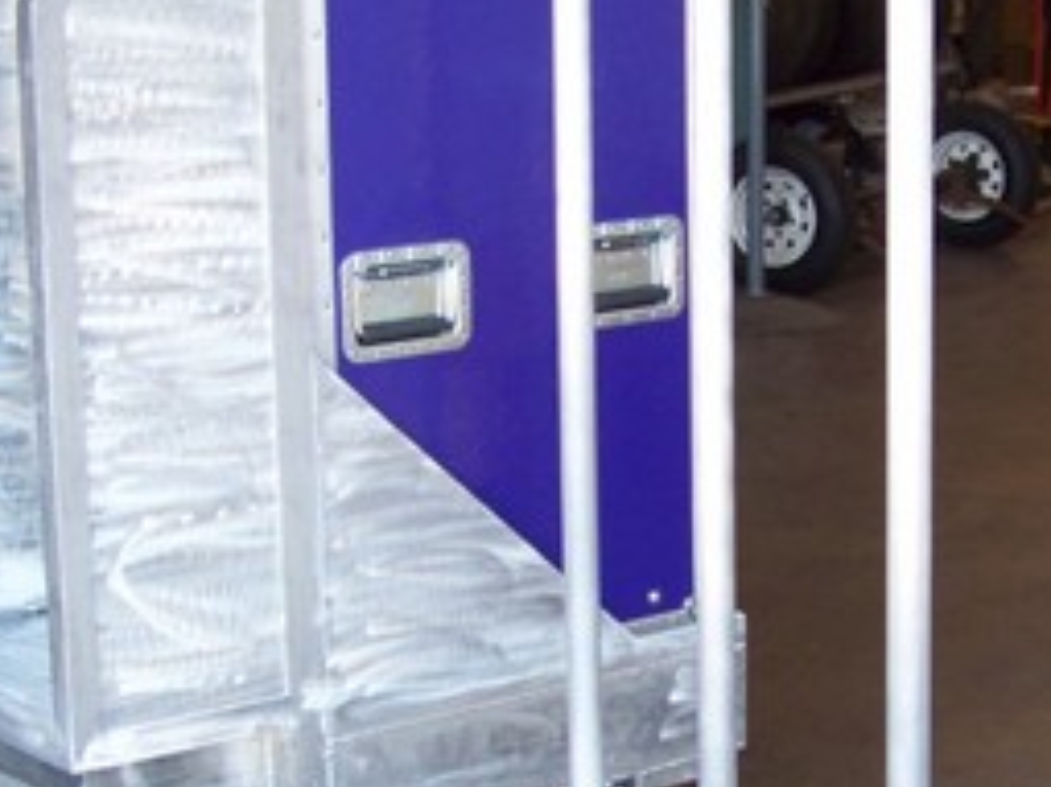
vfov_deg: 14.9
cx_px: 870
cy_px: 604
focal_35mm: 99
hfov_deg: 19.6
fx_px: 3004
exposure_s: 1/30
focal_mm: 5.85
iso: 88
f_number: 2.8
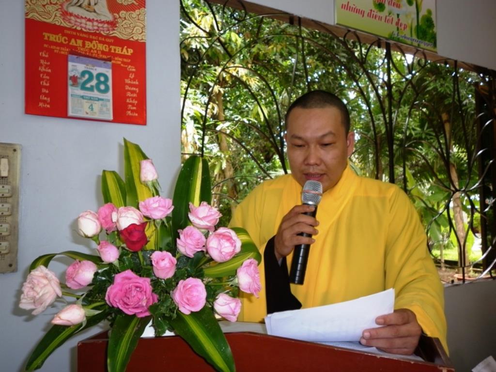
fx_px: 444
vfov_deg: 45.4
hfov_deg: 58.4
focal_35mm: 31
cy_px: 186
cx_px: 248
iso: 100
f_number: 2.9
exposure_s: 1/30
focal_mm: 5.6
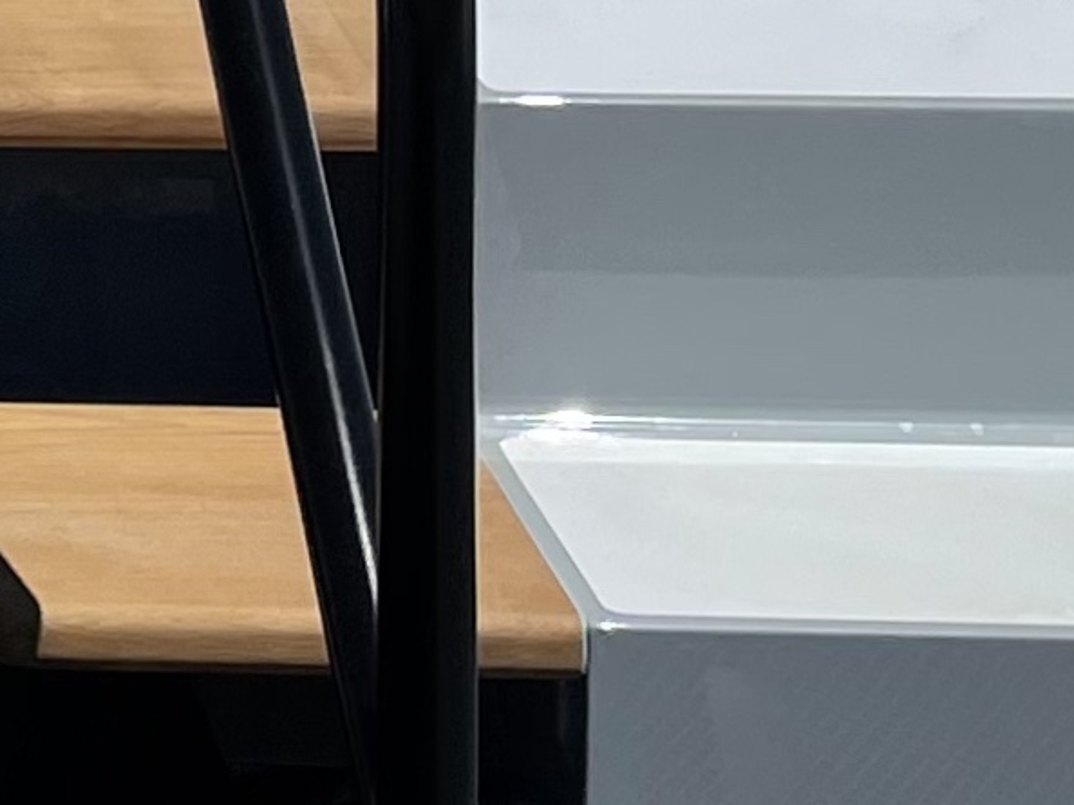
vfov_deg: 7.5
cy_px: -1523
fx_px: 5427
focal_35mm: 175
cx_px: -897
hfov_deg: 10.6
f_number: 1.6
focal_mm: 4.2
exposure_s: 1/10753
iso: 32
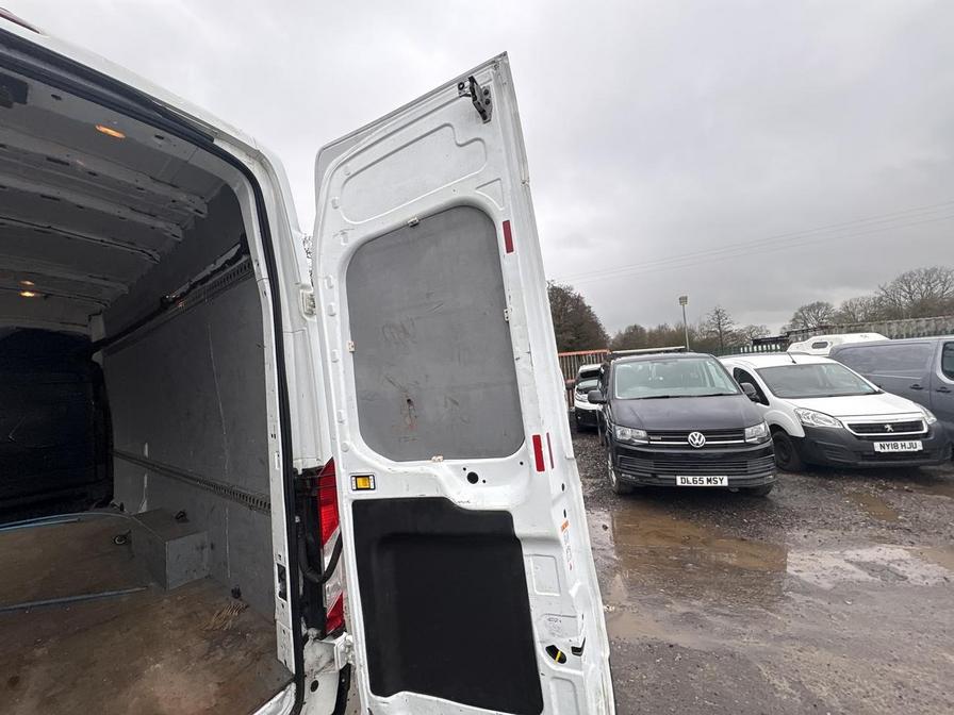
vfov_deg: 85.7
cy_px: 358
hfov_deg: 102.1
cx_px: 477
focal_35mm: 14
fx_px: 386
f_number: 2.2
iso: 40
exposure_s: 1/123
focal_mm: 2.22
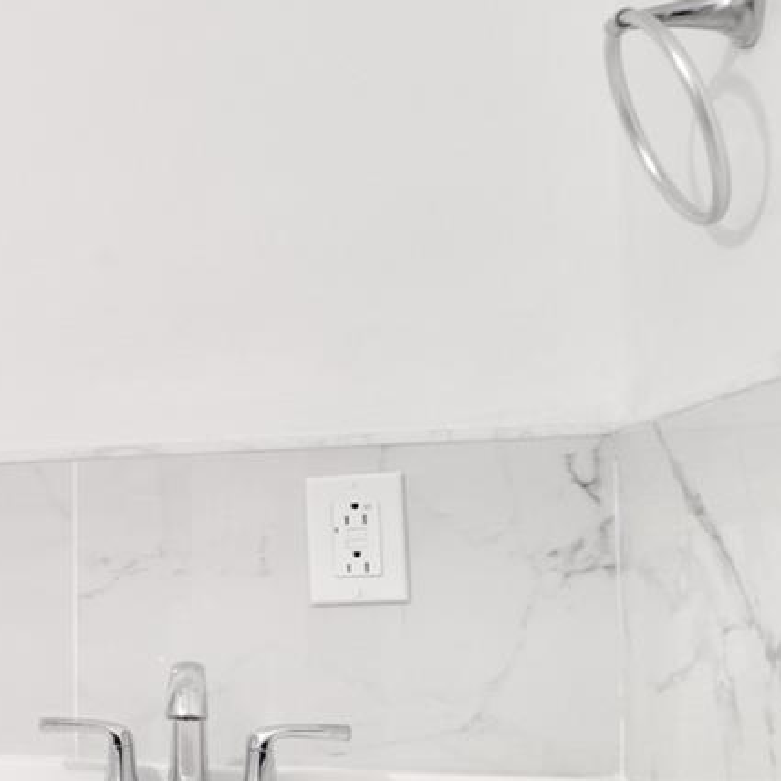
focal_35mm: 61
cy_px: 760
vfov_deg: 26.8
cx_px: -932
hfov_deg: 16.8
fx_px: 1557
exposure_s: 1/3
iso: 400
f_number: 13
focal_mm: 15
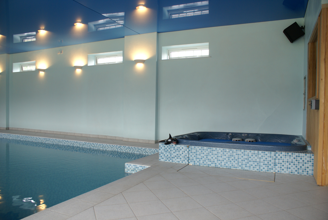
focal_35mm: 27
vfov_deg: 48.0
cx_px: 164
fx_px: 246
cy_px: 110
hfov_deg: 67.3
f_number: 3.5
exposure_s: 1/30
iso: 320
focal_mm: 18
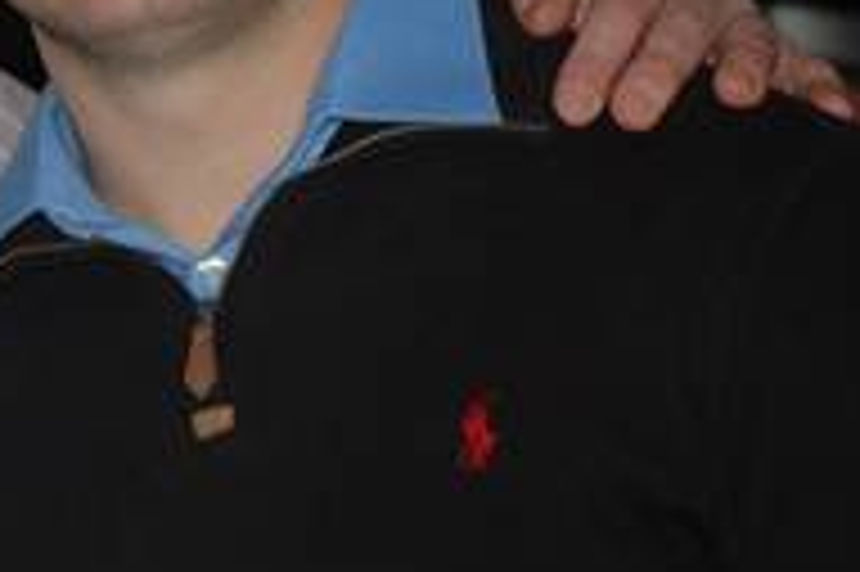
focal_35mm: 237
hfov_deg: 8.5
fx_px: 5667
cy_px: -198
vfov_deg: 5.7
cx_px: -329
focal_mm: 55
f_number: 4
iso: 400
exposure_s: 1/60
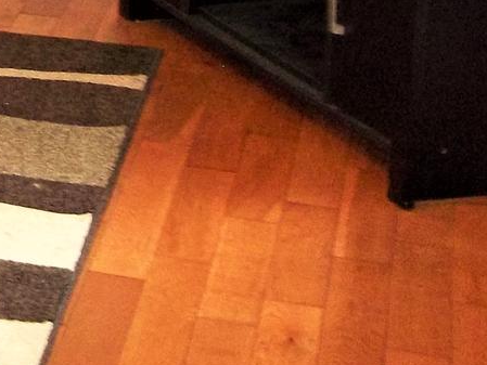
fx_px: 2055
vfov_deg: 9.7
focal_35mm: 146
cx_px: -588
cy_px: -262
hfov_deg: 11.6
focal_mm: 5.7
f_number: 2.9
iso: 160
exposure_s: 1/30
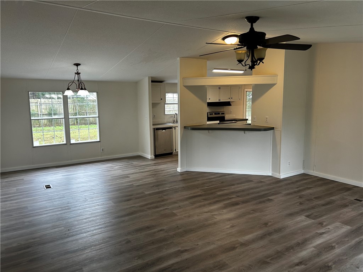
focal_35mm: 26
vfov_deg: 53.1
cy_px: 136
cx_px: 182
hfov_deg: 67.3
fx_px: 273
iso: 80
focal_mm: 5.7
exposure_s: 1/120
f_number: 1.5
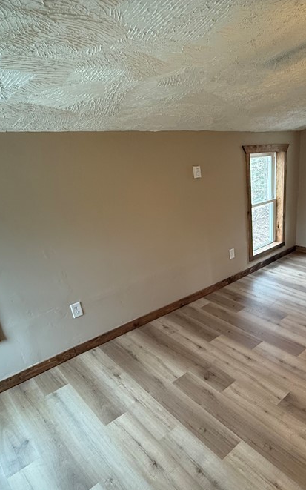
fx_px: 307
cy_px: 283
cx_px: 216
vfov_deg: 76.6
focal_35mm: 23
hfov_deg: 51.5
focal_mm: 2.22
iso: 320
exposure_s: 1/120
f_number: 2.2
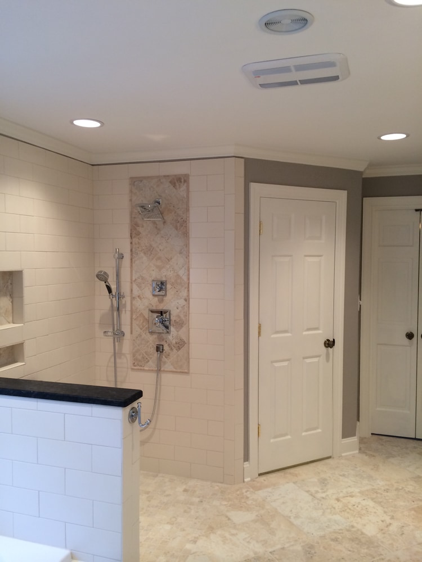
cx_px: 211
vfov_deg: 60.0
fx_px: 488
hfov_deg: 46.8
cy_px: 281
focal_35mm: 30
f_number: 2.2
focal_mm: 4.12
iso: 80
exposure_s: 1/30
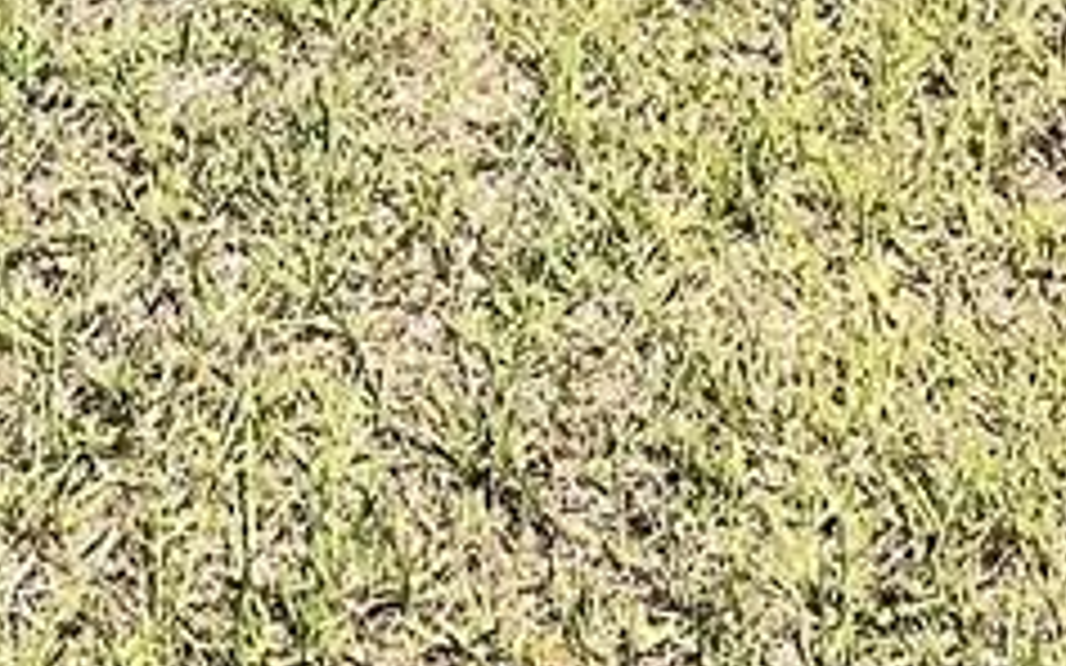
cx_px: 351
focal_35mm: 93
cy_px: -1737
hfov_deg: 22.2
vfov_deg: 8.9
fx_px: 2701
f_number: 1.8
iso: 32
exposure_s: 1/497
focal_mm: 1.57
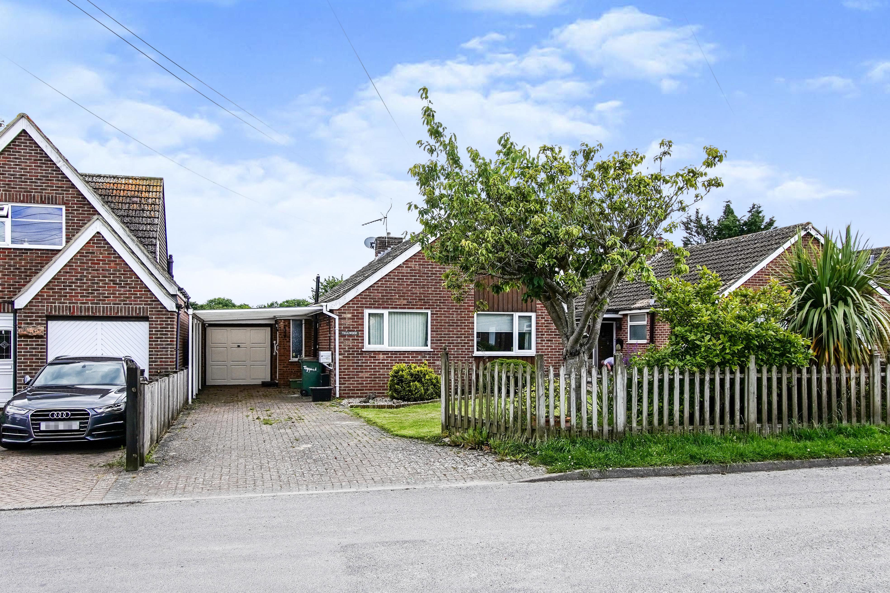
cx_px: 445
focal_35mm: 27
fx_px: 667
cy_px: 296
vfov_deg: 47.9
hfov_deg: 67.4
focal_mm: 18
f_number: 6.3
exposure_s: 1/1250
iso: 400
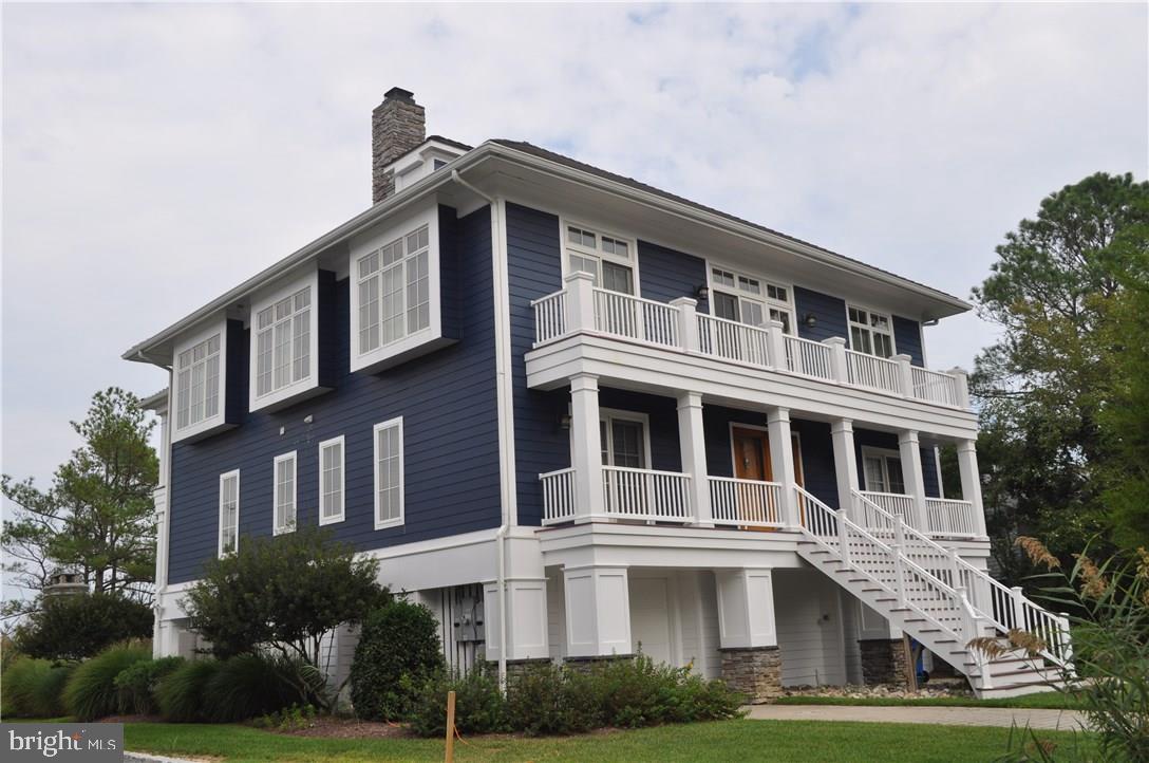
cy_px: 382
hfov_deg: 53.2
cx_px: 574
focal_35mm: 36
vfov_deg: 36.8
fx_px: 1147
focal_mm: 24
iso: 200
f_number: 10
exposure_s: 1/400
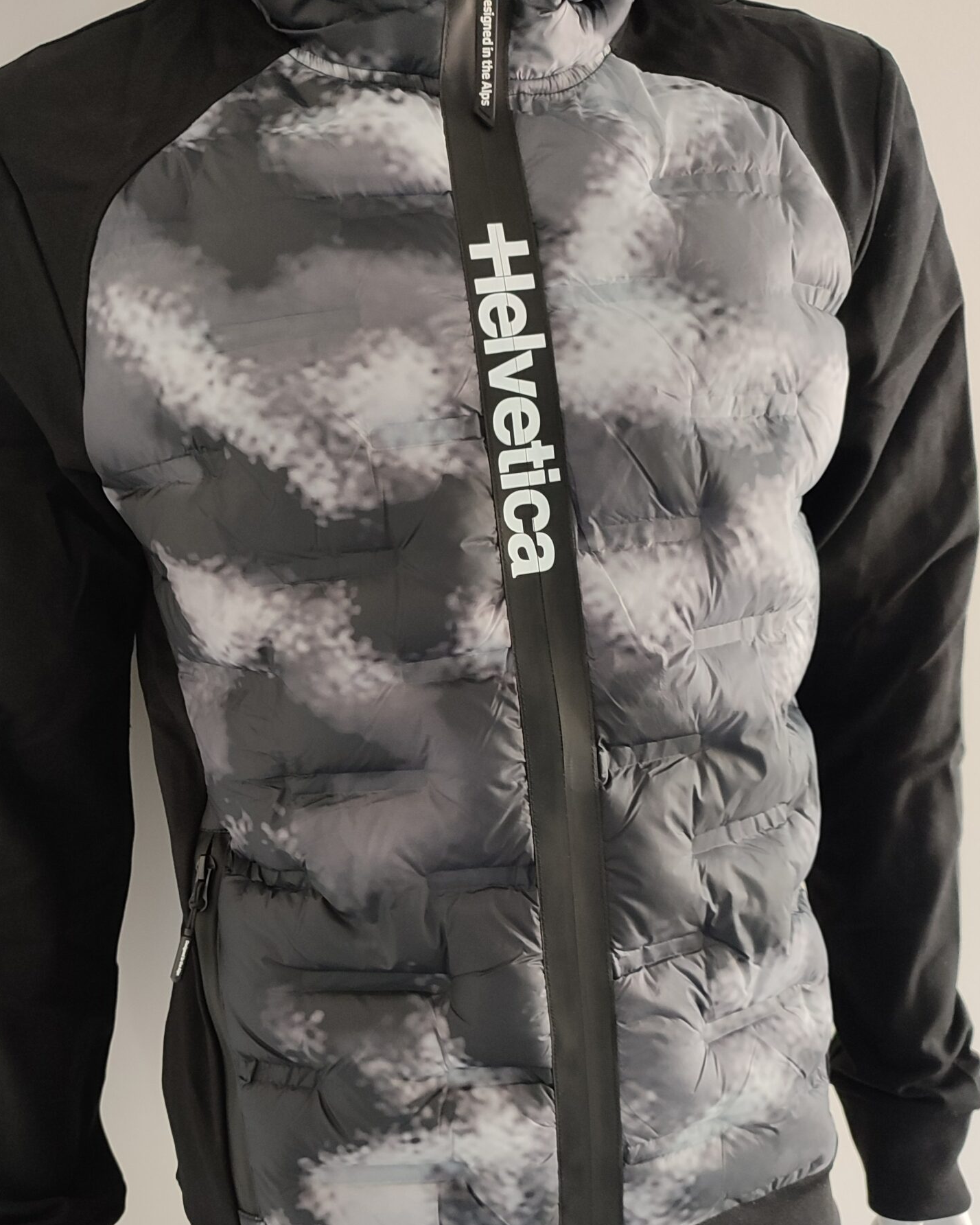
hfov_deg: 42.1
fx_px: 1269
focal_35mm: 35
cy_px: 723
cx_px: 403
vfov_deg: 51.3
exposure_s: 1/25
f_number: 1.9
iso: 310
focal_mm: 6.04
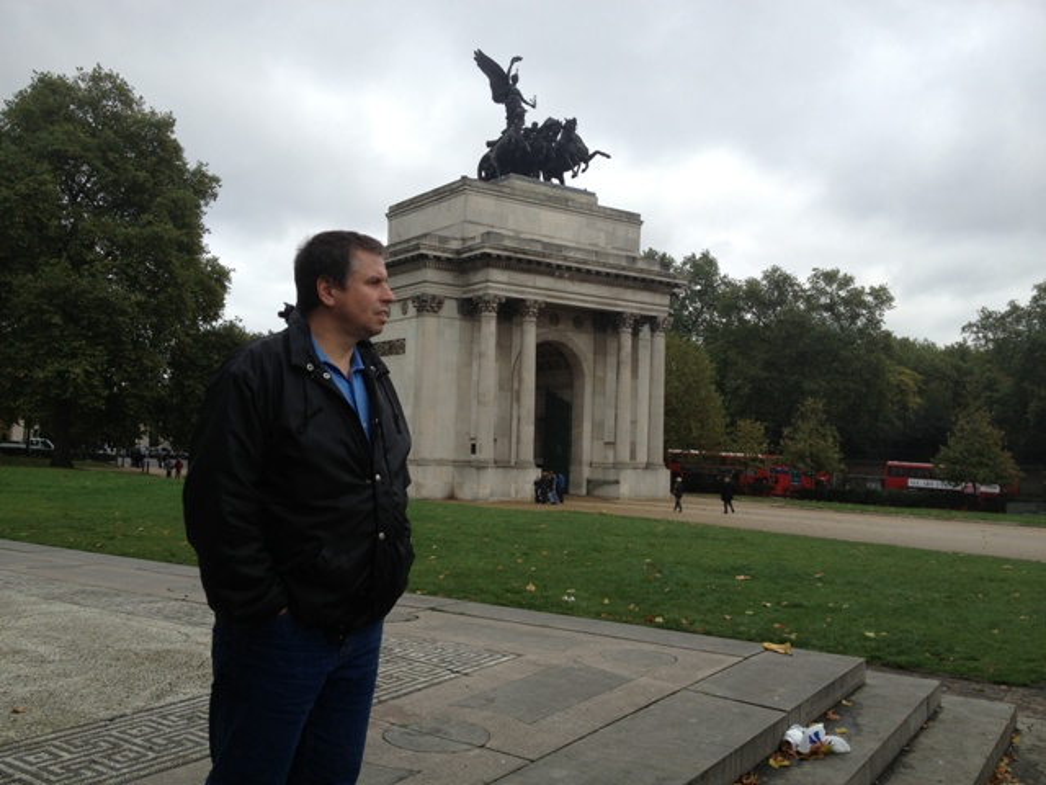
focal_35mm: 35
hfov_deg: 52.6
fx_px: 1058
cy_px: 392
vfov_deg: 40.7
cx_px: 523
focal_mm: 4.28
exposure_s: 1/361
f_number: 2.4
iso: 50
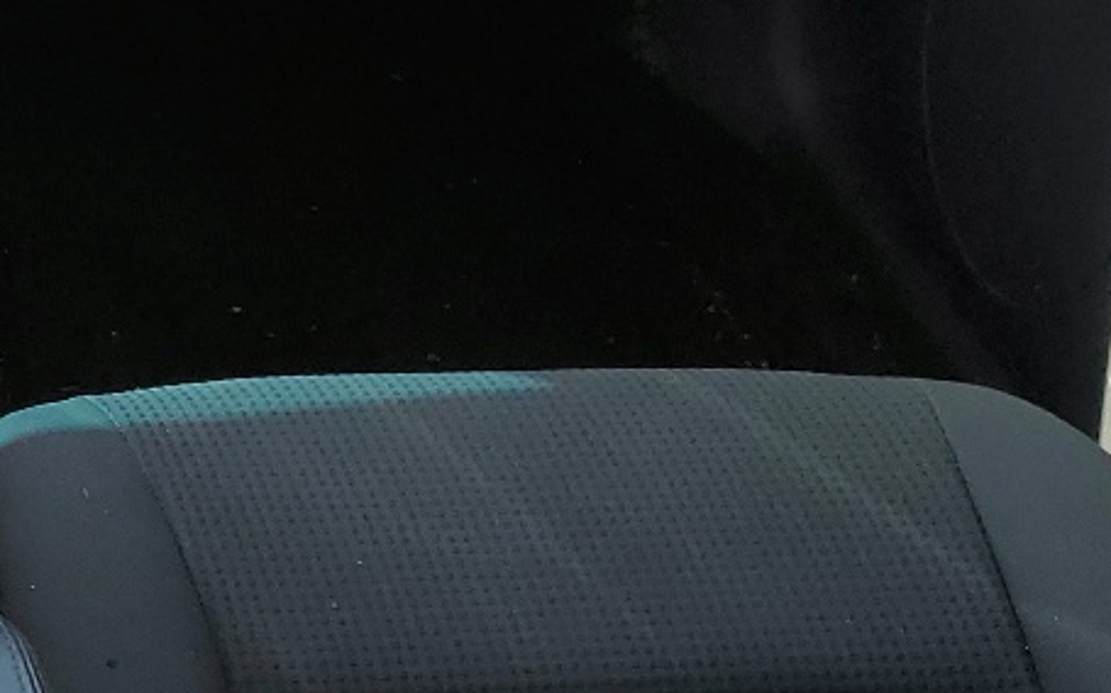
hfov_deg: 19.0
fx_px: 2936
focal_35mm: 97
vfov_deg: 13.4
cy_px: 124
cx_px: -515
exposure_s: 1/312
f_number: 1.5
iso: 50
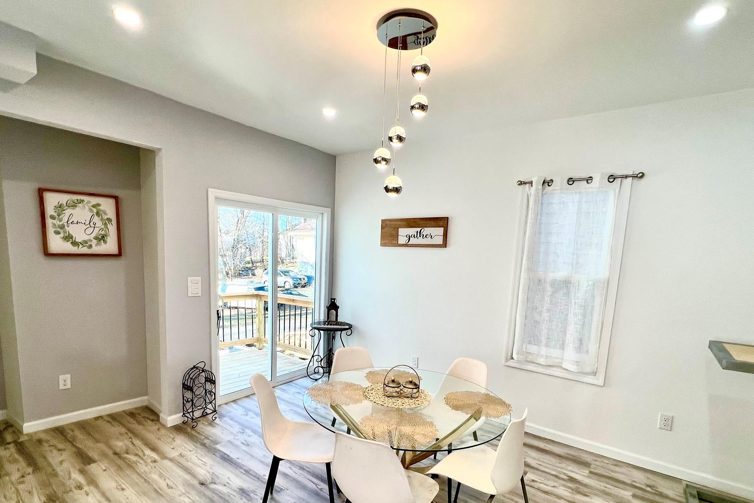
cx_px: 371
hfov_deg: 93.3
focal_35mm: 17
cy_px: 308
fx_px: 356
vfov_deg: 69.5
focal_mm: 1.57
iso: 50
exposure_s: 1/120
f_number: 1.8
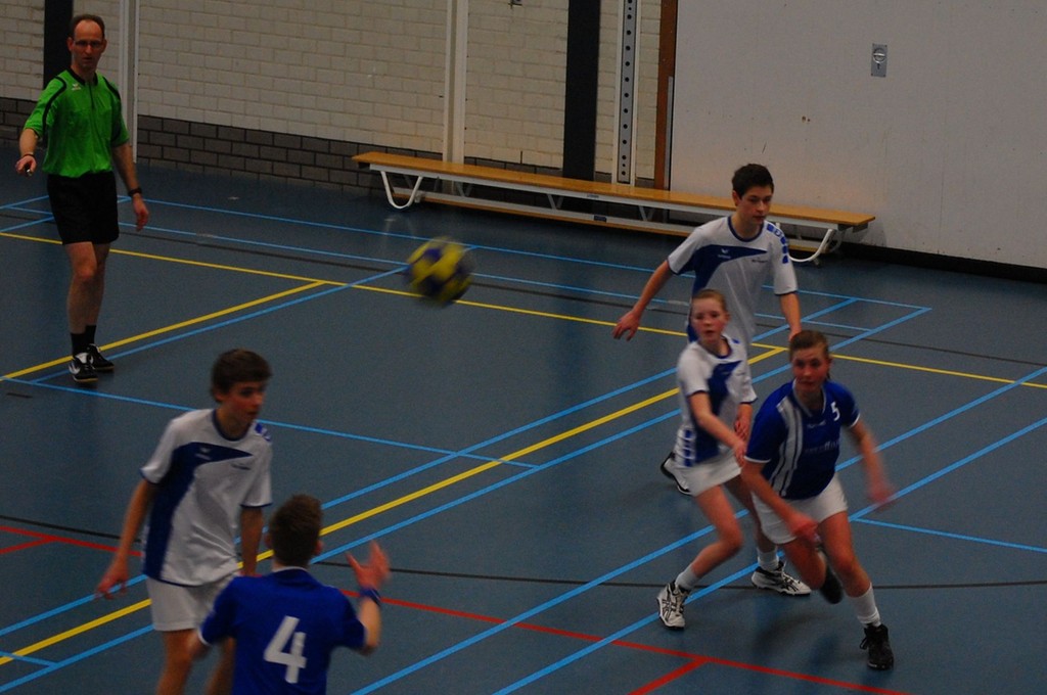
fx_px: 2396
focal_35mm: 82
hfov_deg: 24.6
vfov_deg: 16.5
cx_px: 524
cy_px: 348
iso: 800
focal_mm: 55
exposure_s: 1/80
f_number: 4.5
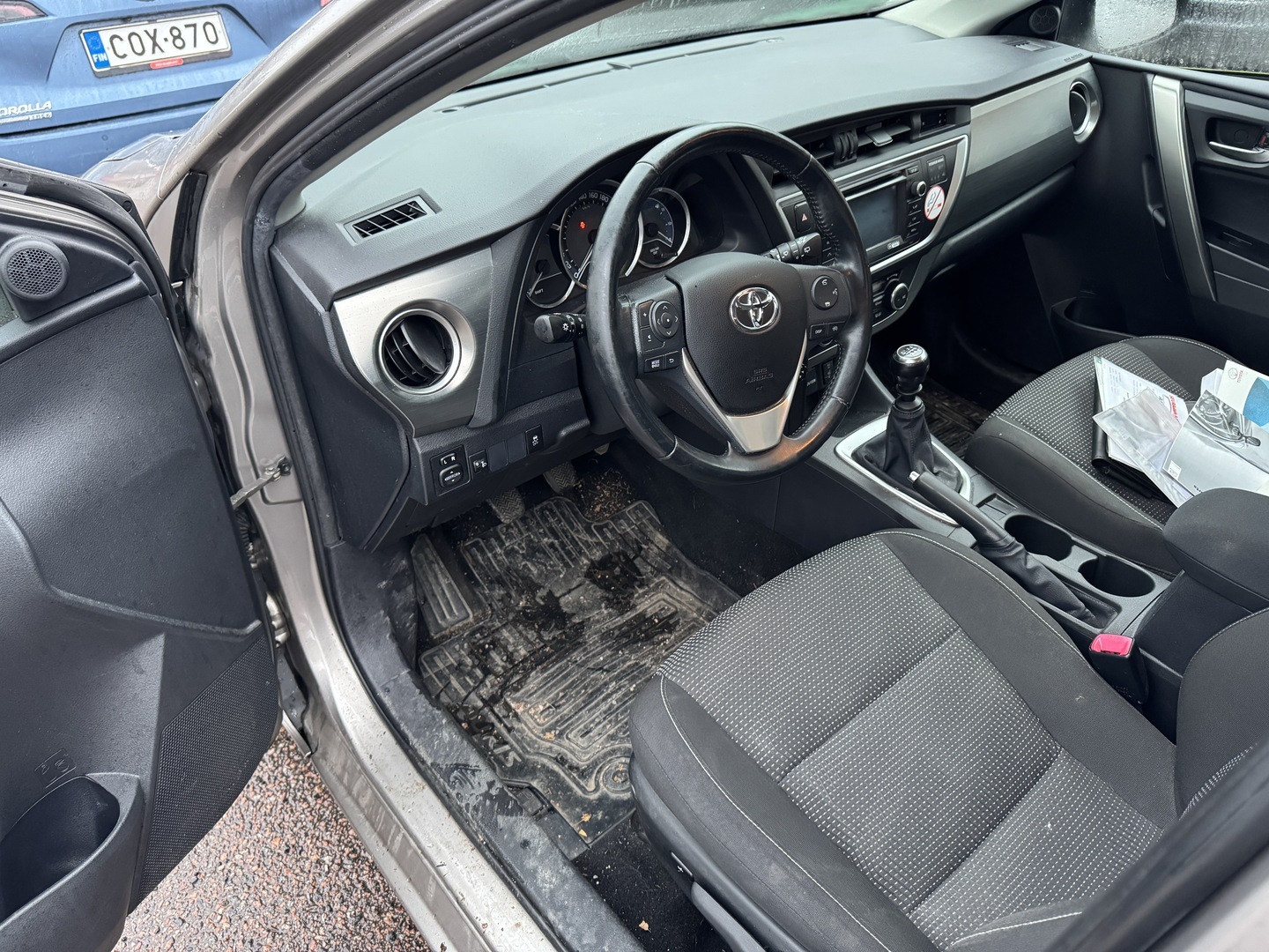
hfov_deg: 71.6
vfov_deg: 56.8
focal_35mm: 24
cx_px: 634
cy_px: 476
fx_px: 880
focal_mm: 6.76
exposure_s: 1/51
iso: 800
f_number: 1.78
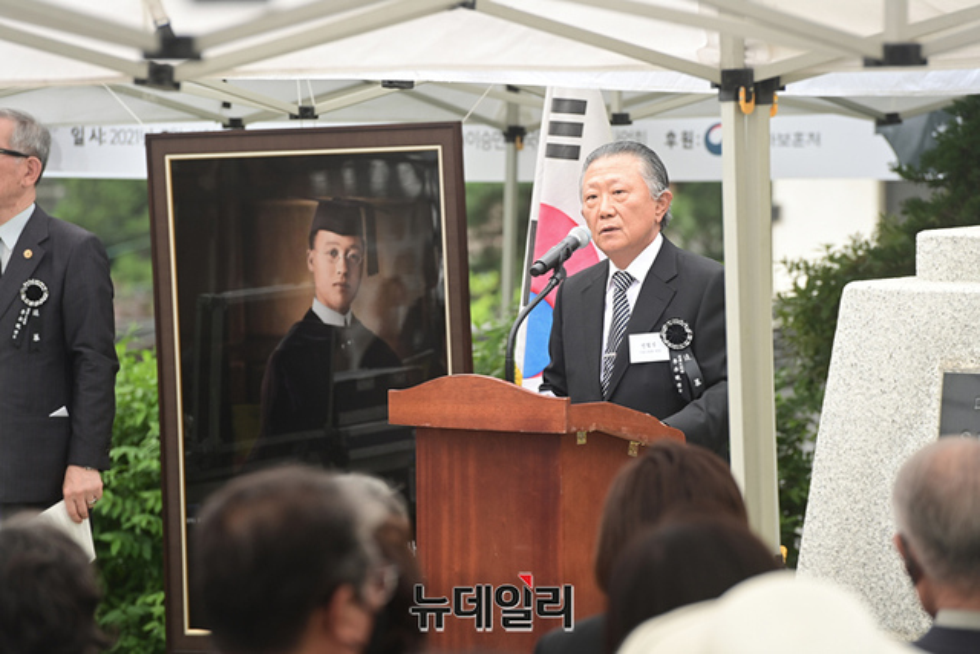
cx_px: 490
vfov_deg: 6.9
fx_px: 5445
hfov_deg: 10.3
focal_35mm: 200
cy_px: 327
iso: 200
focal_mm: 200
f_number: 6.3
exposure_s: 1/100
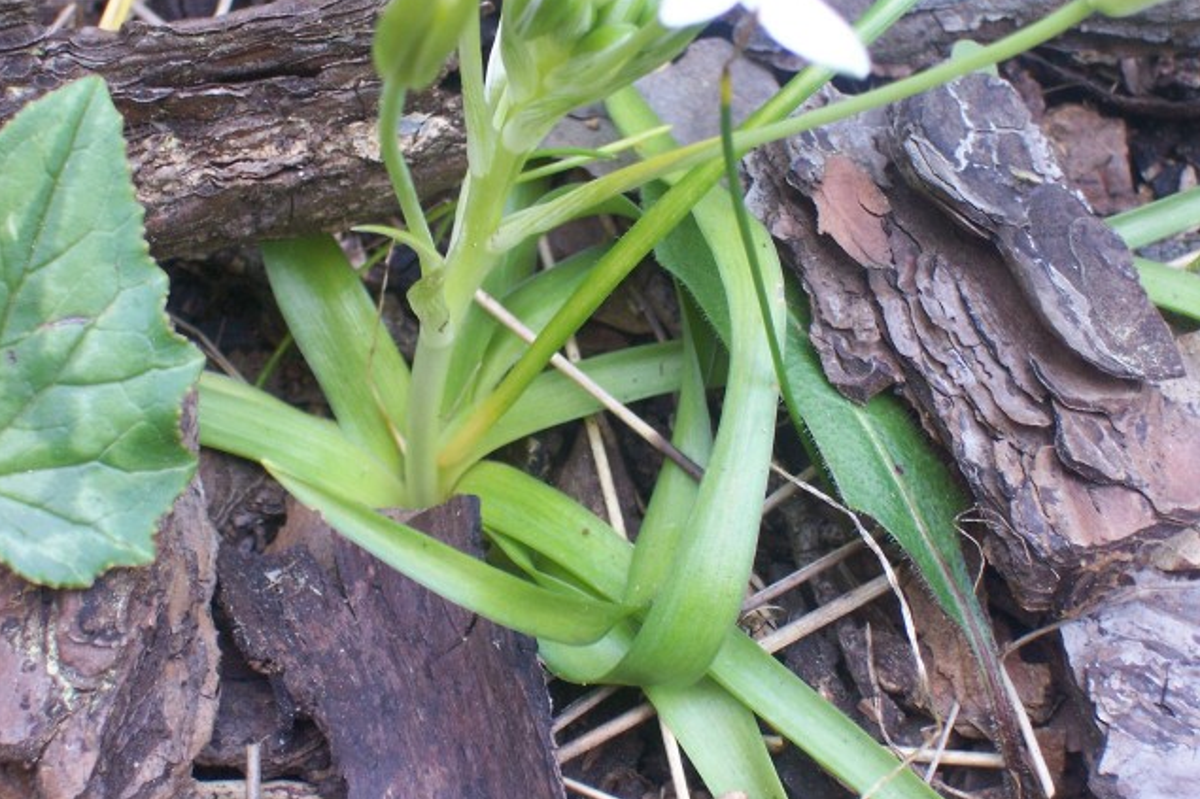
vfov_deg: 12.8
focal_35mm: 107
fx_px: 3566
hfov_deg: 19.1
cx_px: 597
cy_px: 383
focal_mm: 16.8
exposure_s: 1/45
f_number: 4.6
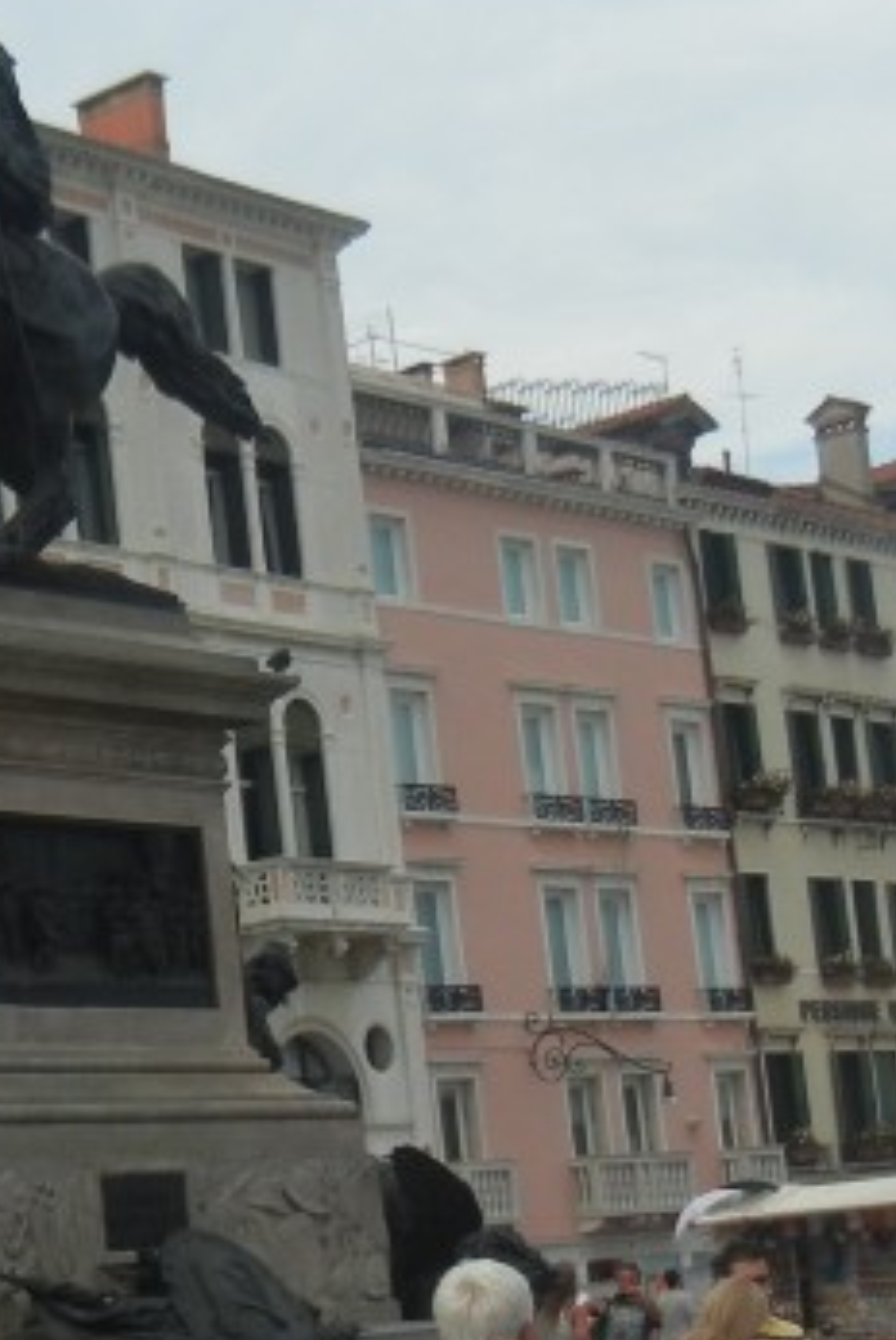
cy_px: 935
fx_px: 3428
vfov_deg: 22.0
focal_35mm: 92
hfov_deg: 14.7
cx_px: 66
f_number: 7
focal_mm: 5.4
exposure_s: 1/219
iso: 160
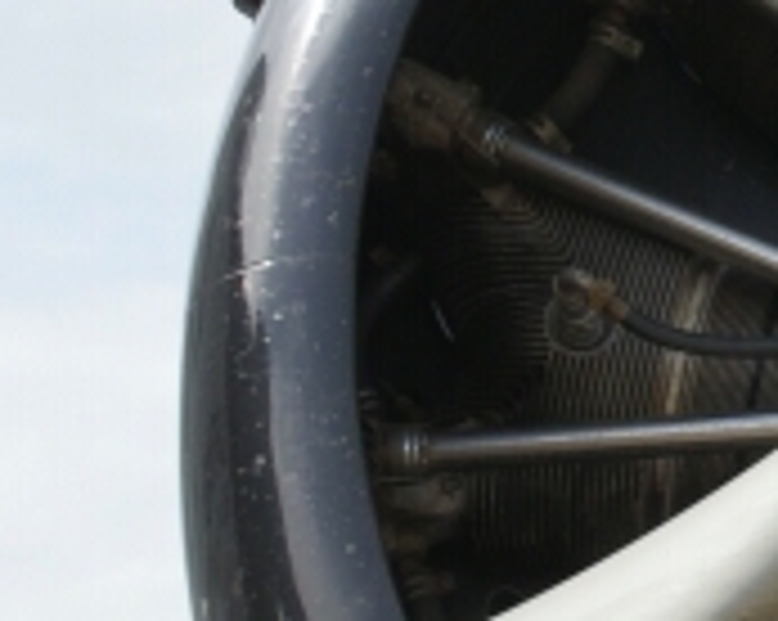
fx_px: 6743
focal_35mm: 293
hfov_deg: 6.5
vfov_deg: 5.3
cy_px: 367
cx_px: 1336
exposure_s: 1/160
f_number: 8
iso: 100
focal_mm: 45
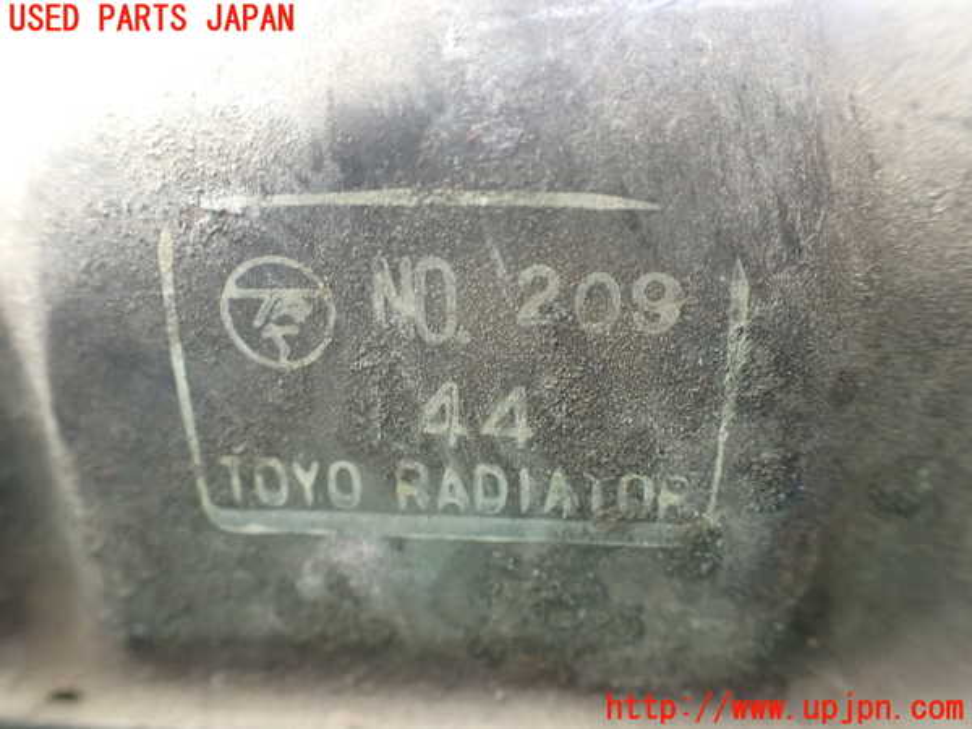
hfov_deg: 60.0
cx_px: 486
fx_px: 842
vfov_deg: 46.8
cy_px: 364
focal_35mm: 30
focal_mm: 5.4
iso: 800
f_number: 2.3
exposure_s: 1/50
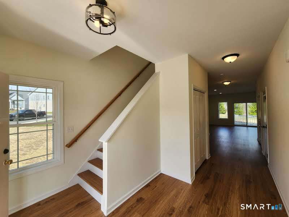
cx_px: 144
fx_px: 109
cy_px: 108
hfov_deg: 106.2
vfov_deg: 89.9
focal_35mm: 13
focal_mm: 2.2
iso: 50
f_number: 2.2
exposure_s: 1/259
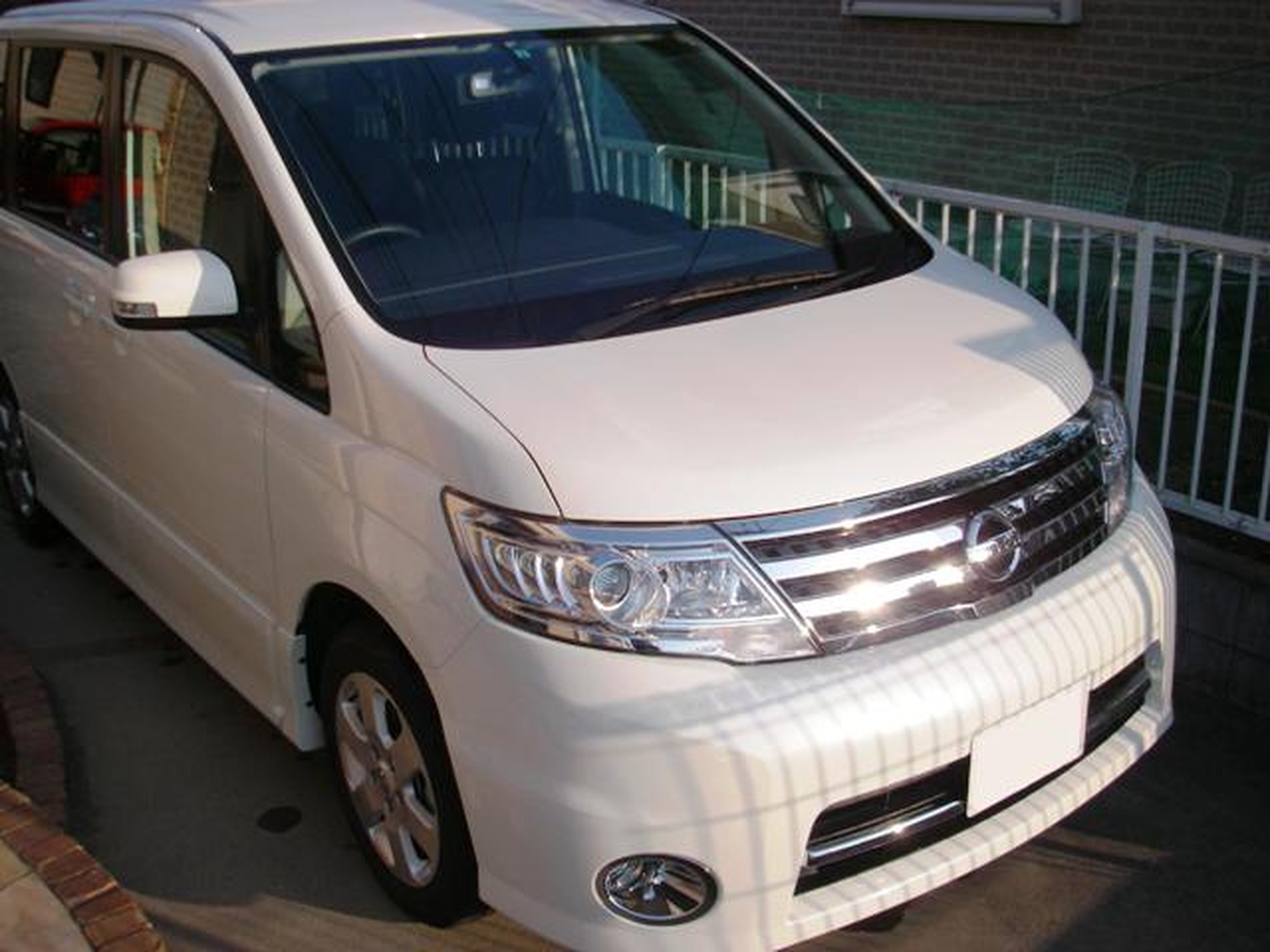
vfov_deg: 37.7
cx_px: 635
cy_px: 476
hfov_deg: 49.0
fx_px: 1394
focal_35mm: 38
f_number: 3.3
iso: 64
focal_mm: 6.3
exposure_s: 1/500
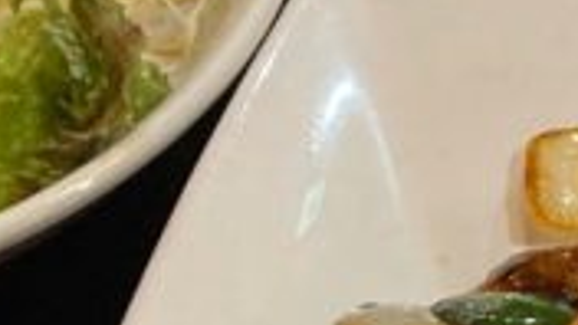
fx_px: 2713
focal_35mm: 177
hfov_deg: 11.8
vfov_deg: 6.8
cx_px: 798
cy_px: 430
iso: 320
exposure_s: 1/50
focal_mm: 3.99
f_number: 1.8
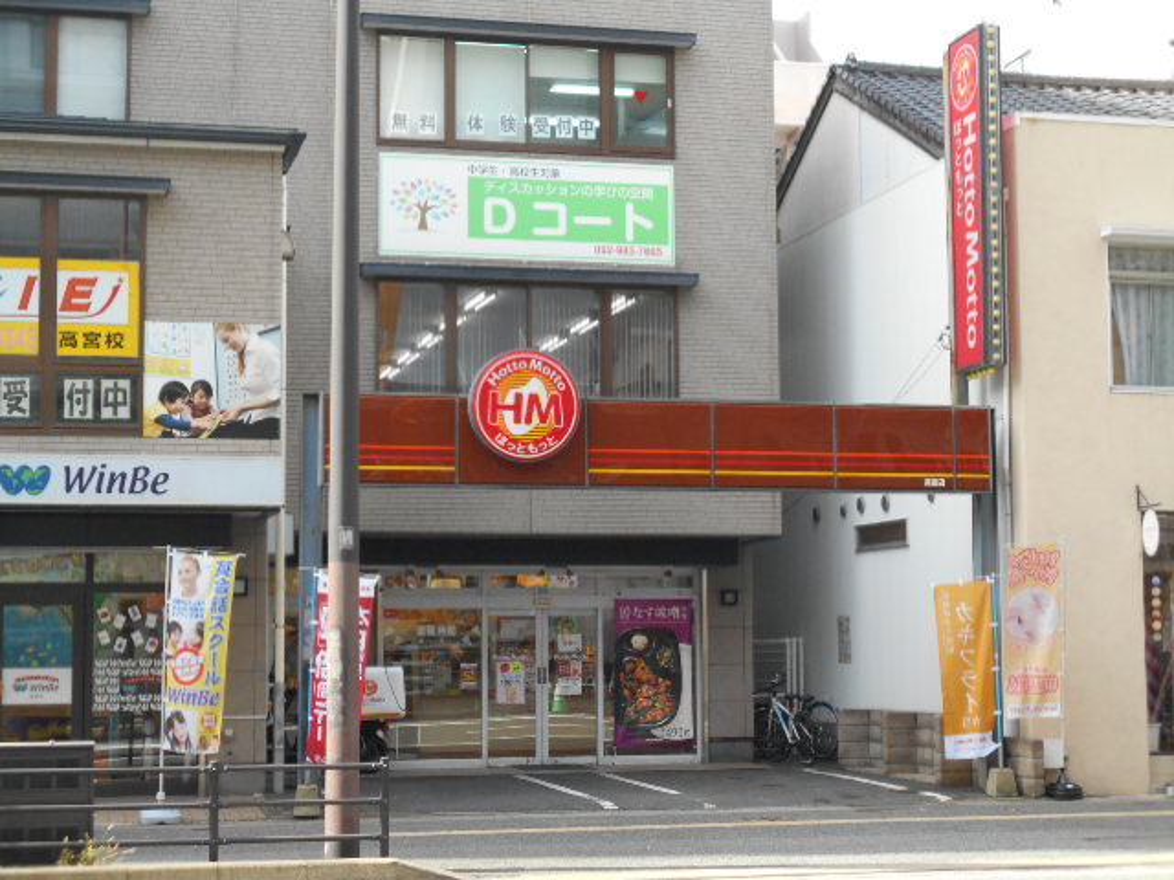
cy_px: 440
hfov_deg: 29.4
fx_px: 2238
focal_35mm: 66
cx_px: 587
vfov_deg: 22.3
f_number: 5.3
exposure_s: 1/250
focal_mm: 11.6
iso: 280
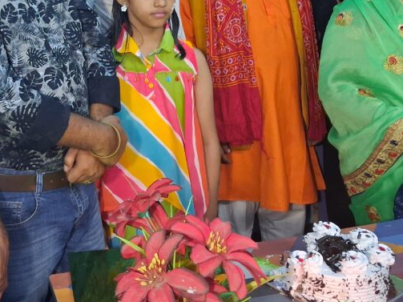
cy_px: 10
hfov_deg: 33.0
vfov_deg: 25.4
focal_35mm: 55
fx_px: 640
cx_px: 34
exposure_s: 1/33
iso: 500
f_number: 1.8
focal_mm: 4
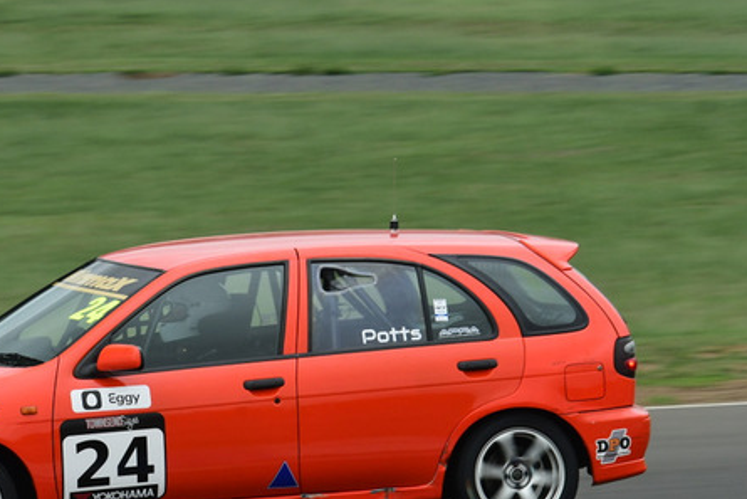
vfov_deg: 3.8
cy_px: 257
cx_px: 191
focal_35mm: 364
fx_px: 7553
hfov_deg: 5.7
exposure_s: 1/250
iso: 500
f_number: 11
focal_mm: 135
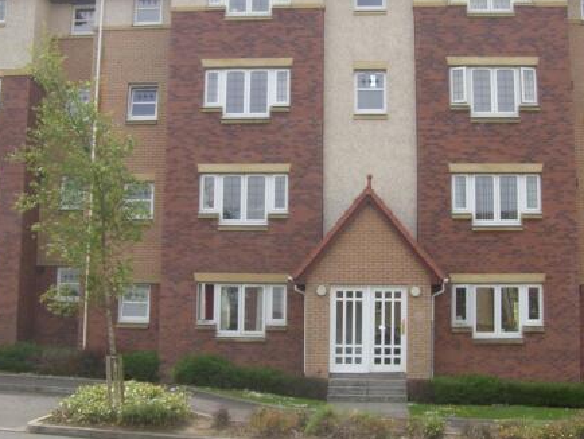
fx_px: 861
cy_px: 224
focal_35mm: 51
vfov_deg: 28.6
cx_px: 332
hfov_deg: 37.4
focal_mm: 6.2
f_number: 4.3
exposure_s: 1/320
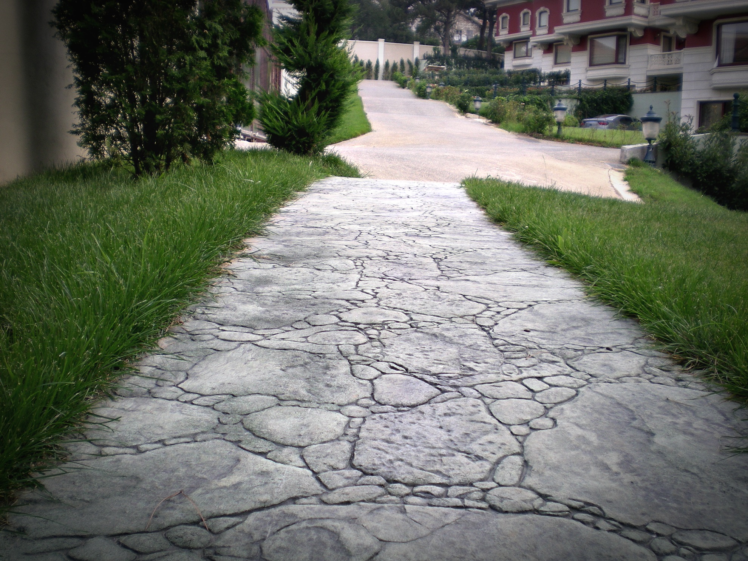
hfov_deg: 49.0
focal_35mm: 38
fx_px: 821
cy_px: 280
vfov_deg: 37.7
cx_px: 374
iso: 50
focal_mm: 6.3
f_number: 3.1
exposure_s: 1/261
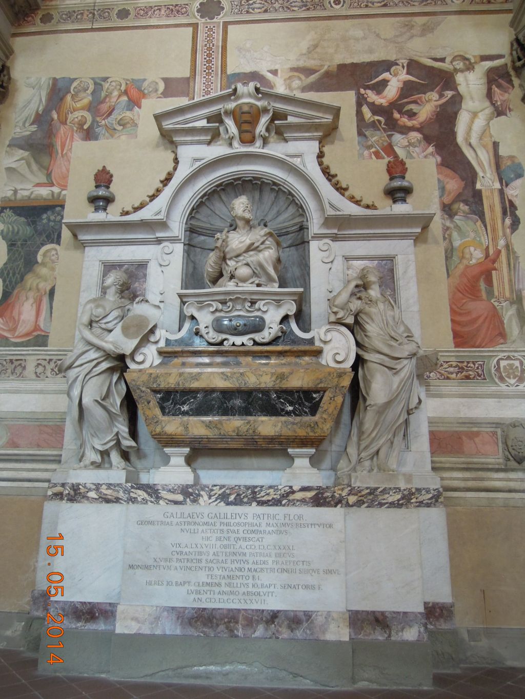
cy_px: 350
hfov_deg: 56.8
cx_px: 262
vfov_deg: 71.6
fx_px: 485
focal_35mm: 24
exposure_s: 1/25
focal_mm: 4.3
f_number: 2.8
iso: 400
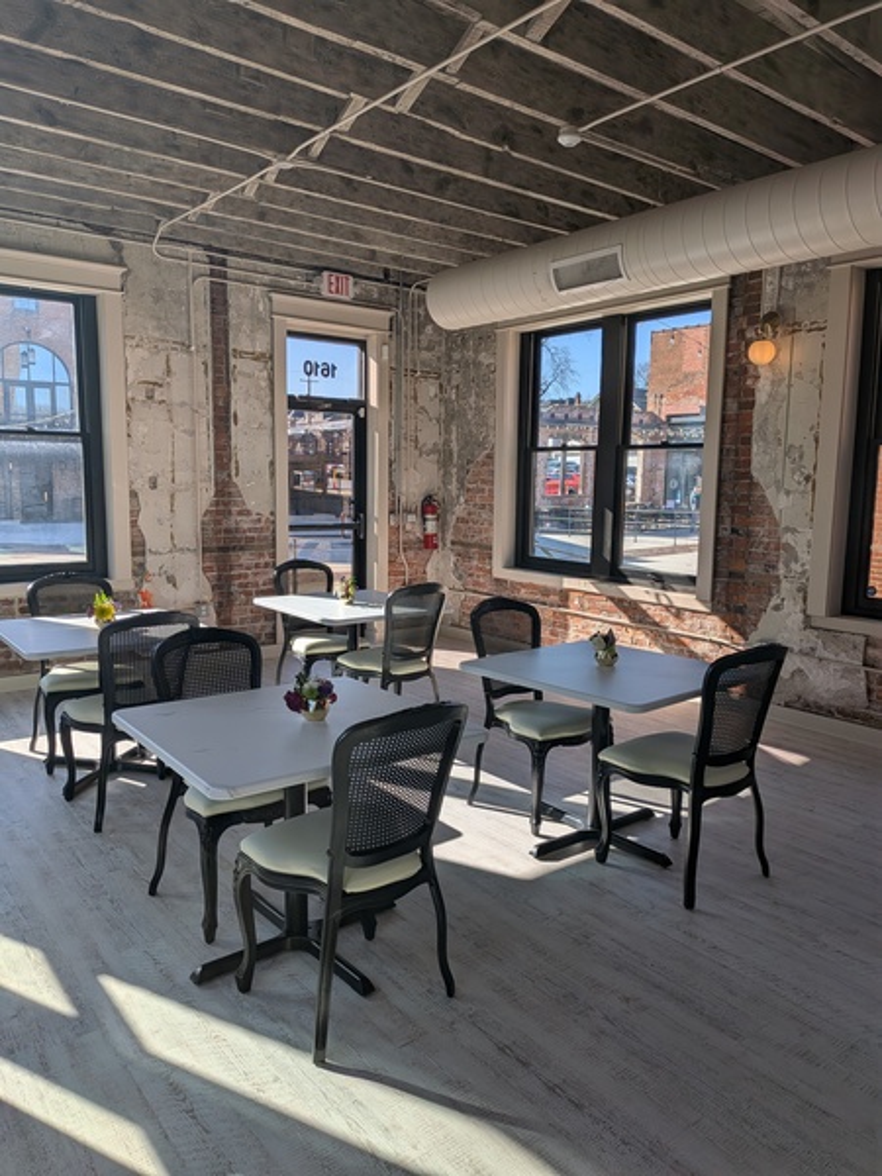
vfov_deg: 71.6
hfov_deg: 56.8
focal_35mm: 24
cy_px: 588
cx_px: 441
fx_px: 815
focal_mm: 4.53
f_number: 1.7
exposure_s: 1/720
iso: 28
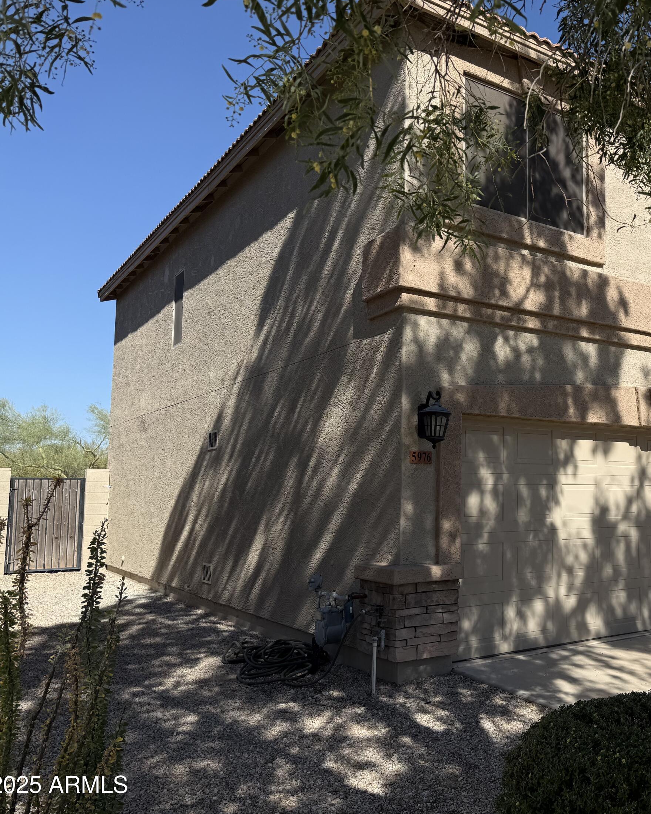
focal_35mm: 32
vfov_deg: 55.7
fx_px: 771
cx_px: 544
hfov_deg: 43.1
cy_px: 406
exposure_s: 1/5319
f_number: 1.78
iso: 80
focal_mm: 6.76
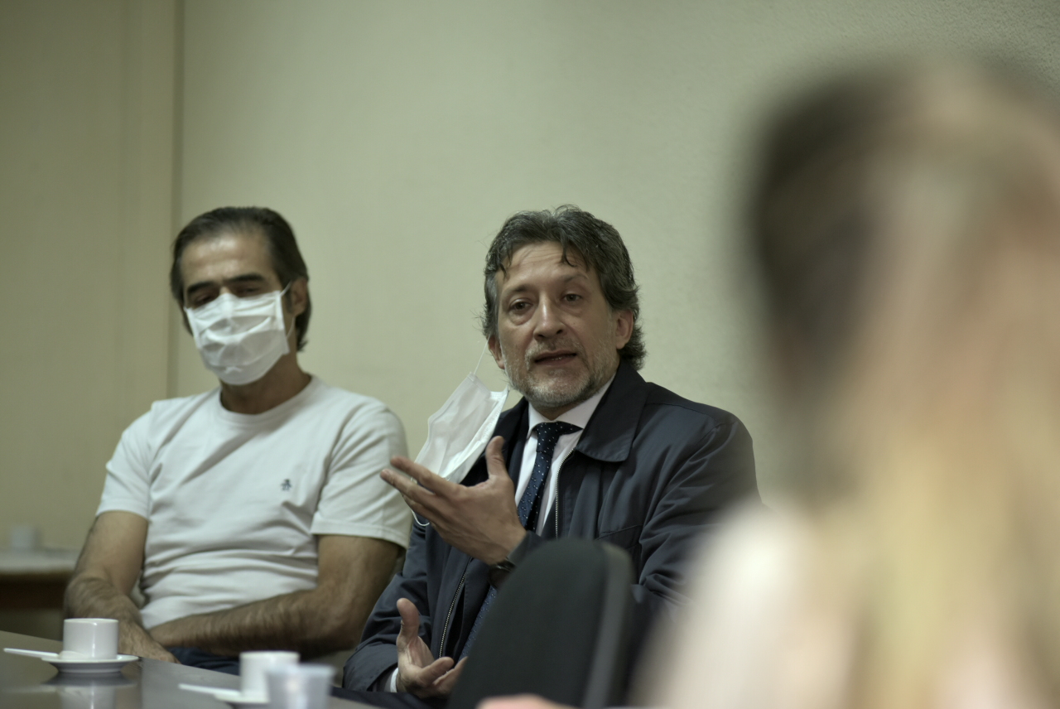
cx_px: 530
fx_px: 4568
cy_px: 354
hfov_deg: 13.2
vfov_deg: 8.9
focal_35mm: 155
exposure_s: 1/60
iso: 1250
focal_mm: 155
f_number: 4
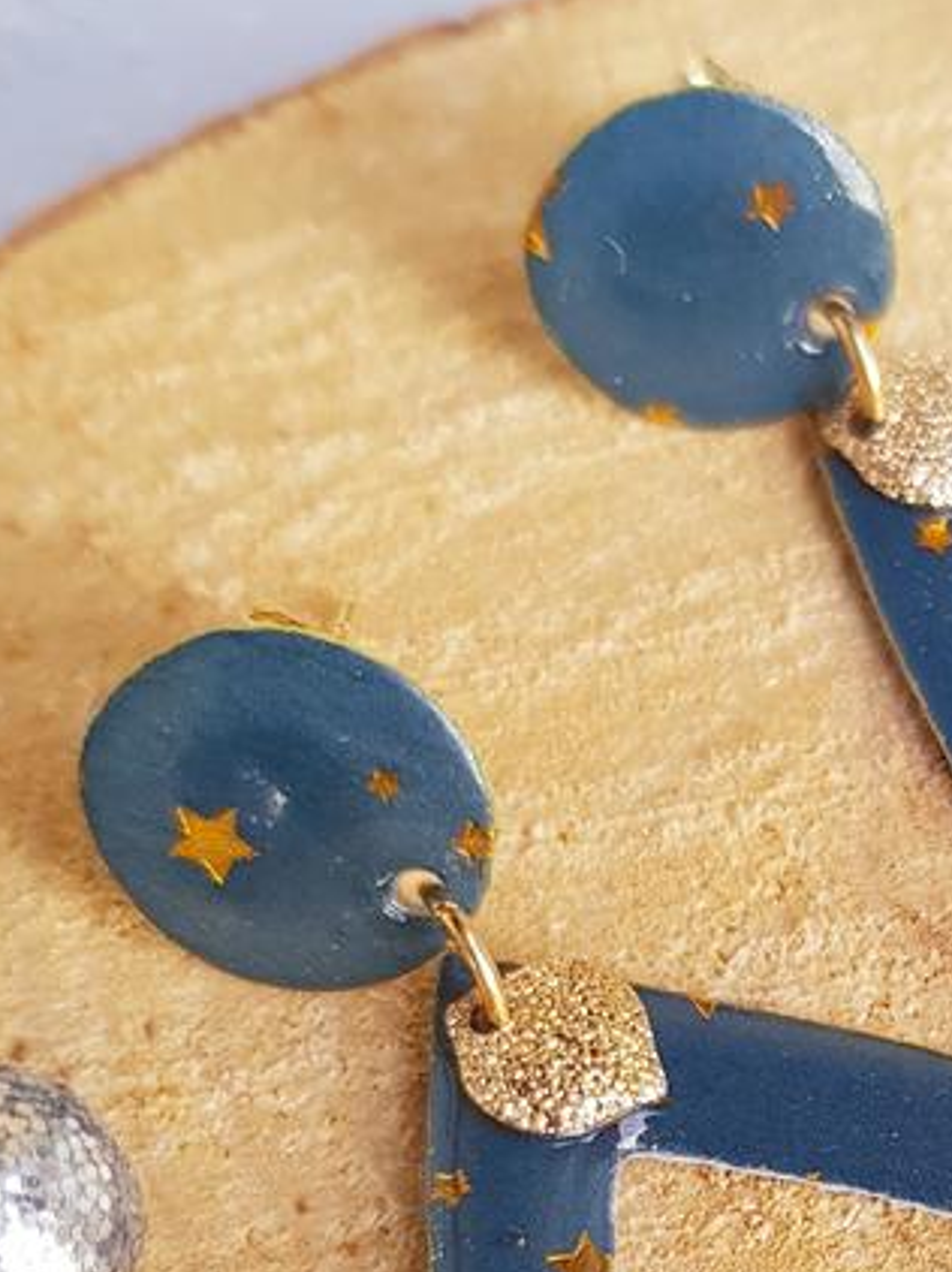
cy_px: 1218
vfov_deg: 25.3
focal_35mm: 74
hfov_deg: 19.4
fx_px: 2716
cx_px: 934
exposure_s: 1/100
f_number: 1.7
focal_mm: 4.2
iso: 64
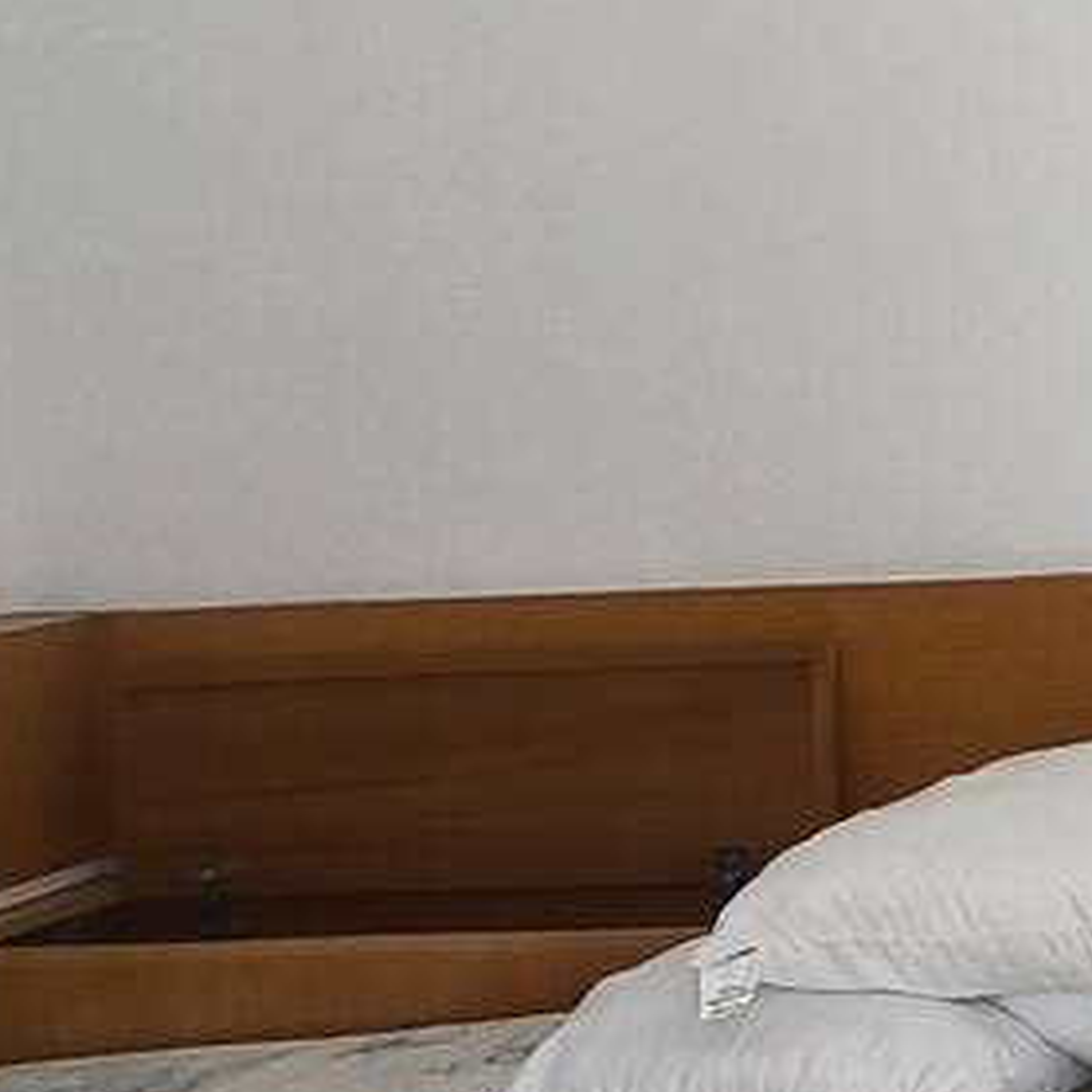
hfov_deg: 19.3
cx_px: 1828
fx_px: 2605
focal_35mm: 73
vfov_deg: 23.4
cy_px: 258
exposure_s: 1/40
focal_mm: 1.65
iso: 200
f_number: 2.2
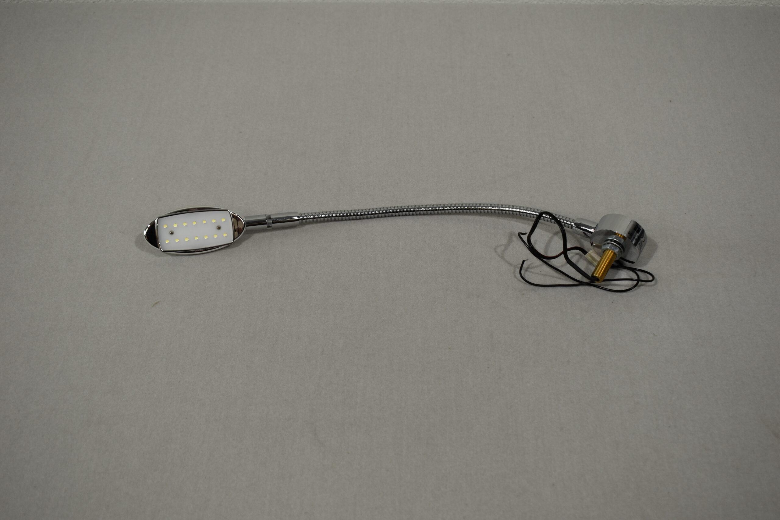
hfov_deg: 45.0
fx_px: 942
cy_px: 260
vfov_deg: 30.9
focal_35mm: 44
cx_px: 390
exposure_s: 1/125
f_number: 5.6
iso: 250
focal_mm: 29
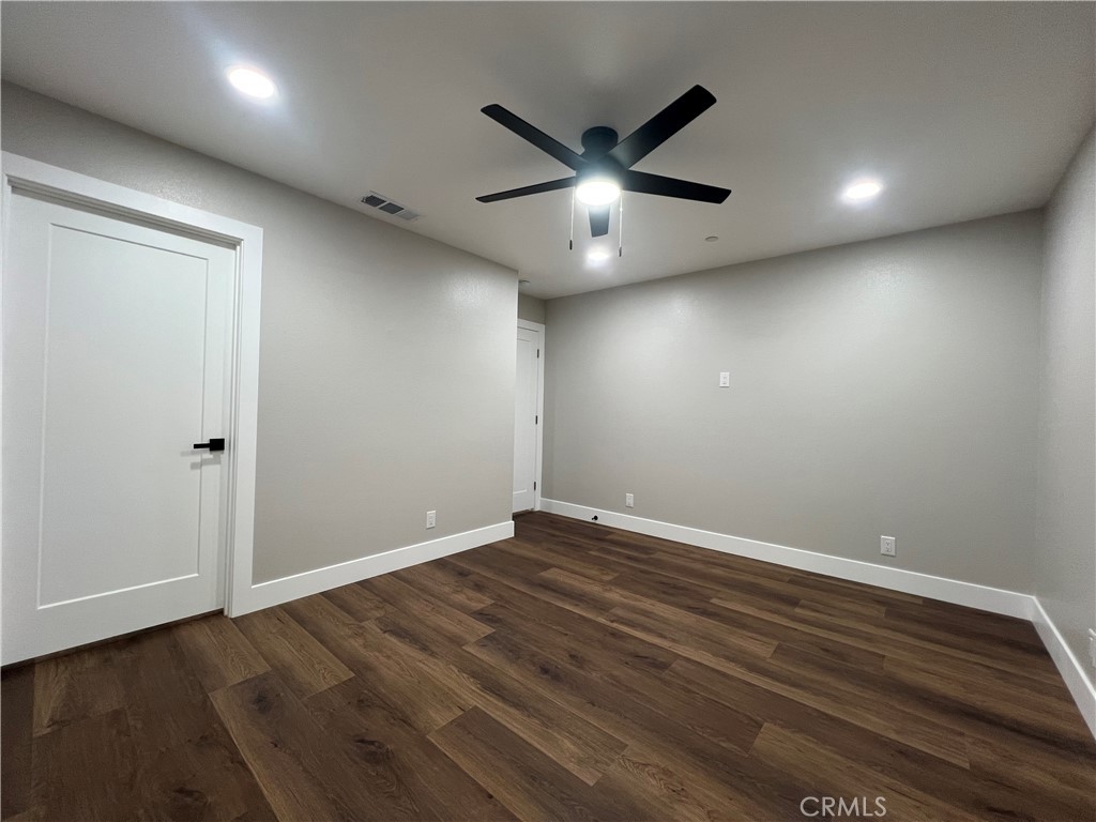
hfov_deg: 106.2
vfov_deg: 89.9
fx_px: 412
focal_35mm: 13
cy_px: 411
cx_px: 548
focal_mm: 1.57
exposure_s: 1/60
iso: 125
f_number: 1.8
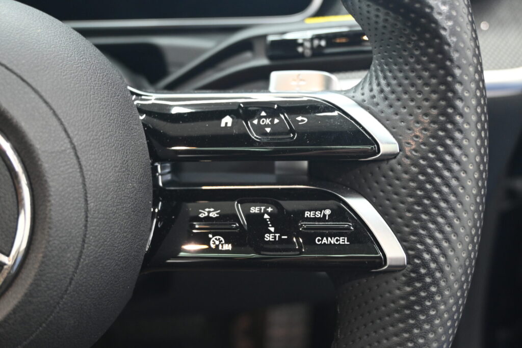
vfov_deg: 29.4
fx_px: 663
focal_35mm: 46
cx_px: 261
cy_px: 174
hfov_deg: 43.0
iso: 1600
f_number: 4.8
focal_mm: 30.5
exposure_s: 1/50
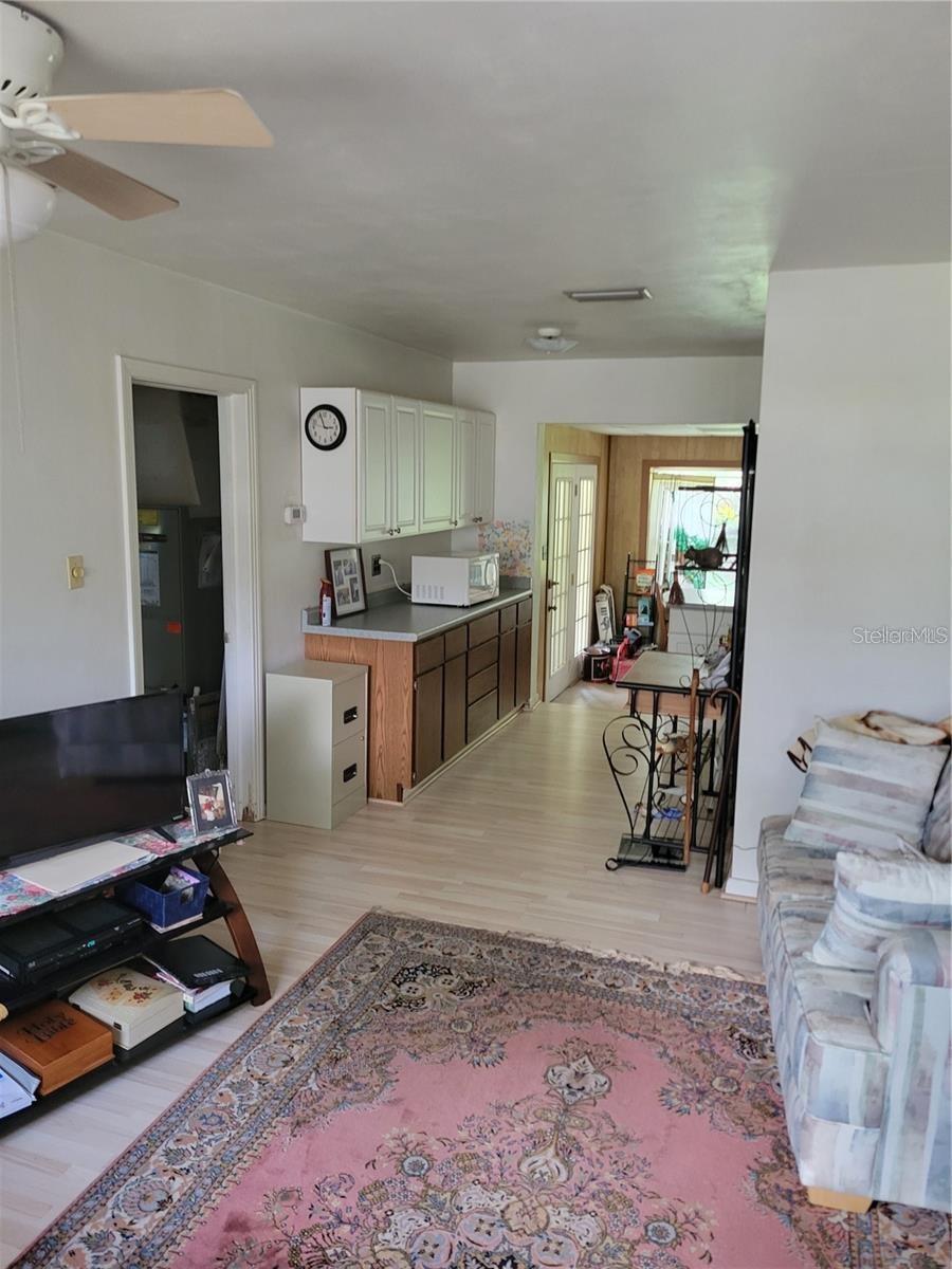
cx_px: 476
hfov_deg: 53.1
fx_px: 953
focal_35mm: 26
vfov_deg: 67.3
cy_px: 634
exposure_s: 1/40
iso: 400
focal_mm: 5.4
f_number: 1.8
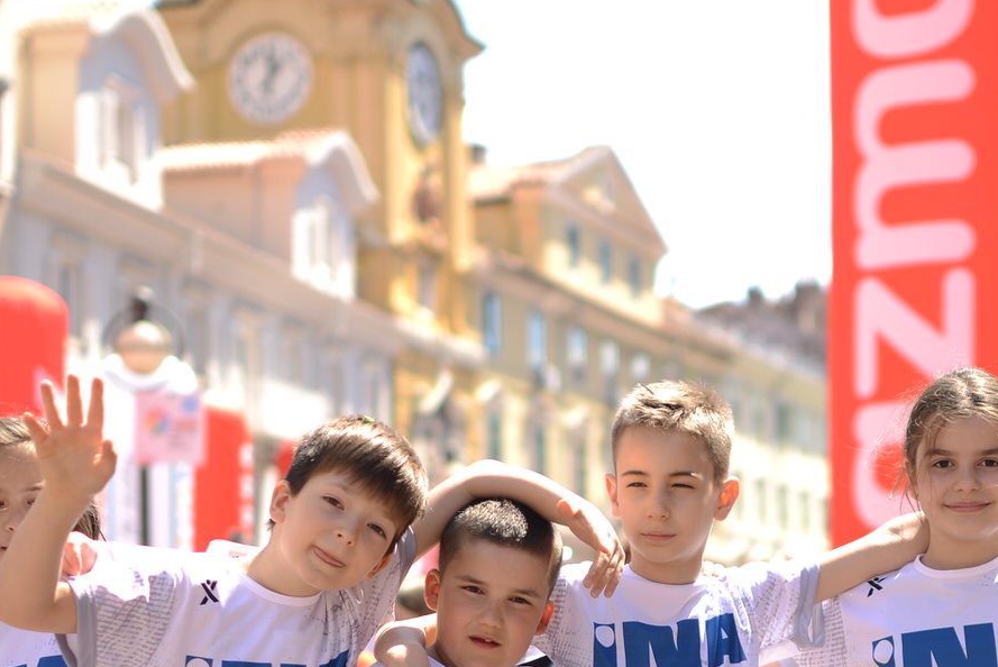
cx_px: 742
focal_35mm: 102
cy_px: 670
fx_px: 2829
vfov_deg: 13.3
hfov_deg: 19.9
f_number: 1.6
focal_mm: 35
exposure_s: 1/1250
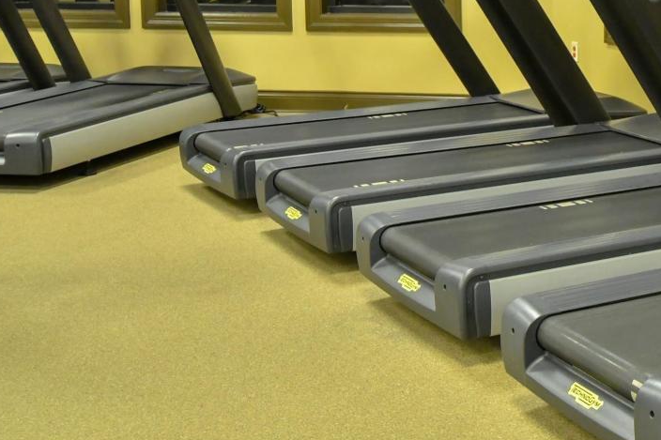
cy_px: 42
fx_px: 1322
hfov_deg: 26.3
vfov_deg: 18.6
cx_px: 694
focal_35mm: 72
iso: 2000
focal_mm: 22
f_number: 8
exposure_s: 1/10
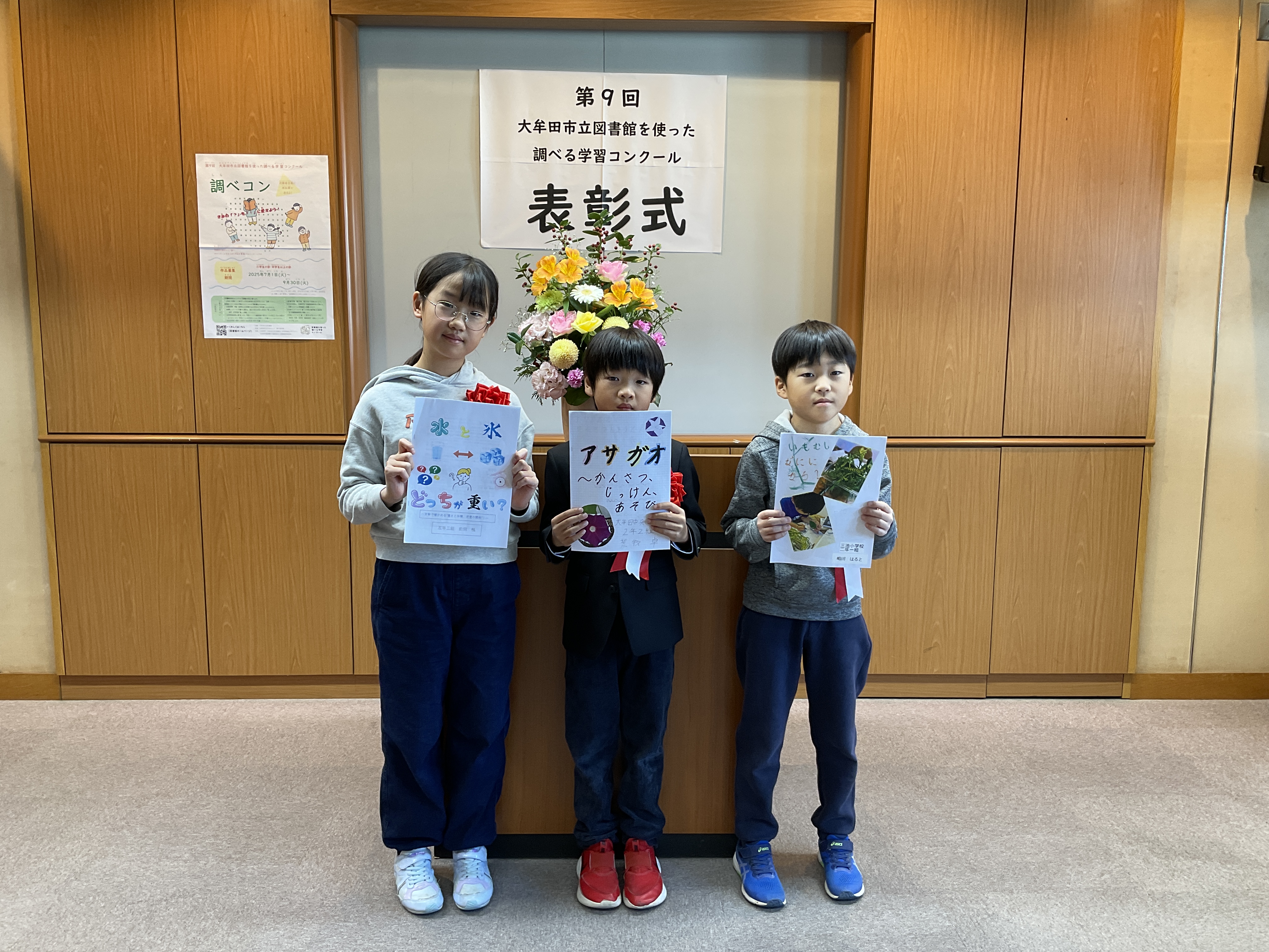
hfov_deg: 61.7
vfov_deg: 48.2
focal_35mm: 29
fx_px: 1063
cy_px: 476
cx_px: 634
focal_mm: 3
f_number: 1.8
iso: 40
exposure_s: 1/60
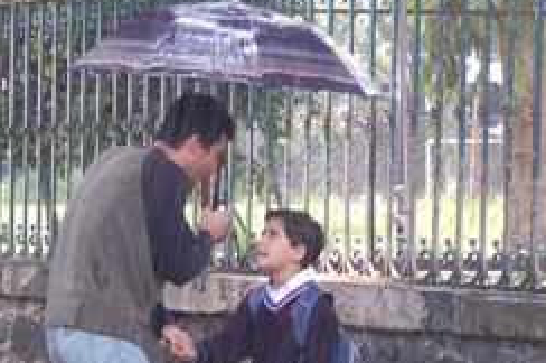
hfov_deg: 10.7
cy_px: 318
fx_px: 2923
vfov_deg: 7.1
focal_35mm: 193
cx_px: 282
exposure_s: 1/50
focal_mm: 70
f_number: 4.5
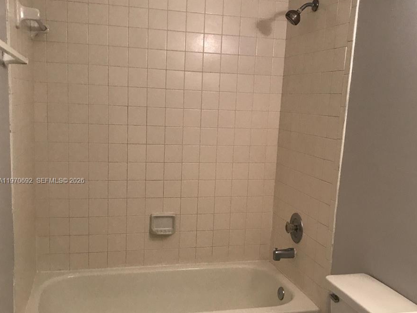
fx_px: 458
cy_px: 181
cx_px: 209
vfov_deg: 37.6
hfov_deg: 49.0
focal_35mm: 38
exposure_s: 1/20
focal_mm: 3.99
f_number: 1.8
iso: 40
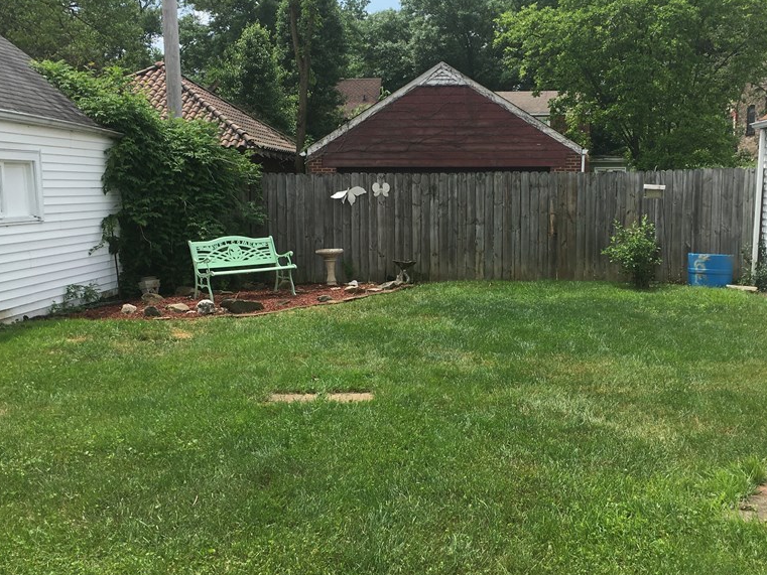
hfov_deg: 47.8
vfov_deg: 36.8
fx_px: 864
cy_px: 265
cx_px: 408
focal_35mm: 39
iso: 25
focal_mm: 4.15
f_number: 2.2
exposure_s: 1/1374
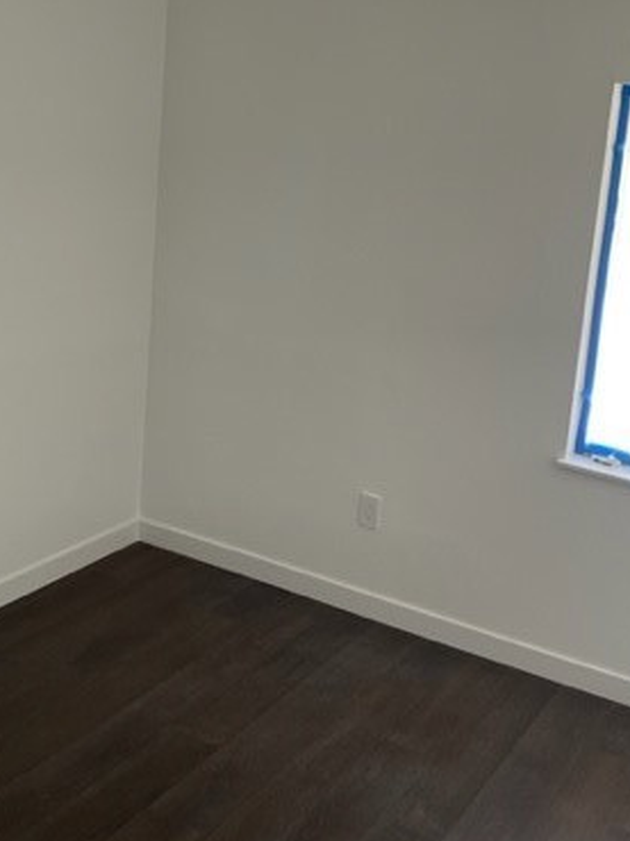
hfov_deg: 31.7
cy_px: 243
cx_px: 459
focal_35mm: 45
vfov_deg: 41.2
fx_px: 1093
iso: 40
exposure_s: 1/121
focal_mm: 5.1
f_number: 1.6
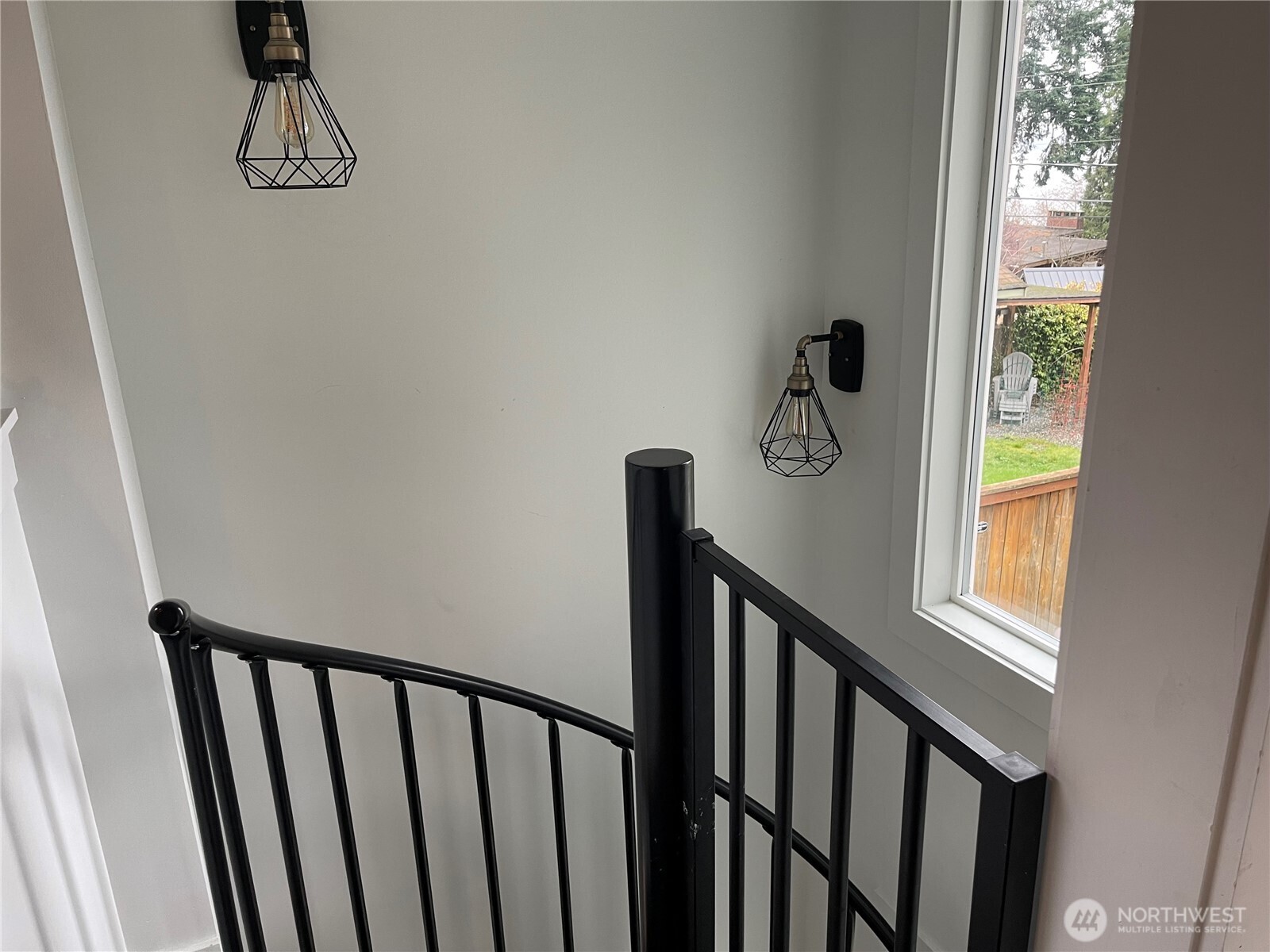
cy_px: 476
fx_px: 917
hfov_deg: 69.4
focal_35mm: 25
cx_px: 635
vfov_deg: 54.9
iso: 80
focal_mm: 5.1
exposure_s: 1/60
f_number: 1.6
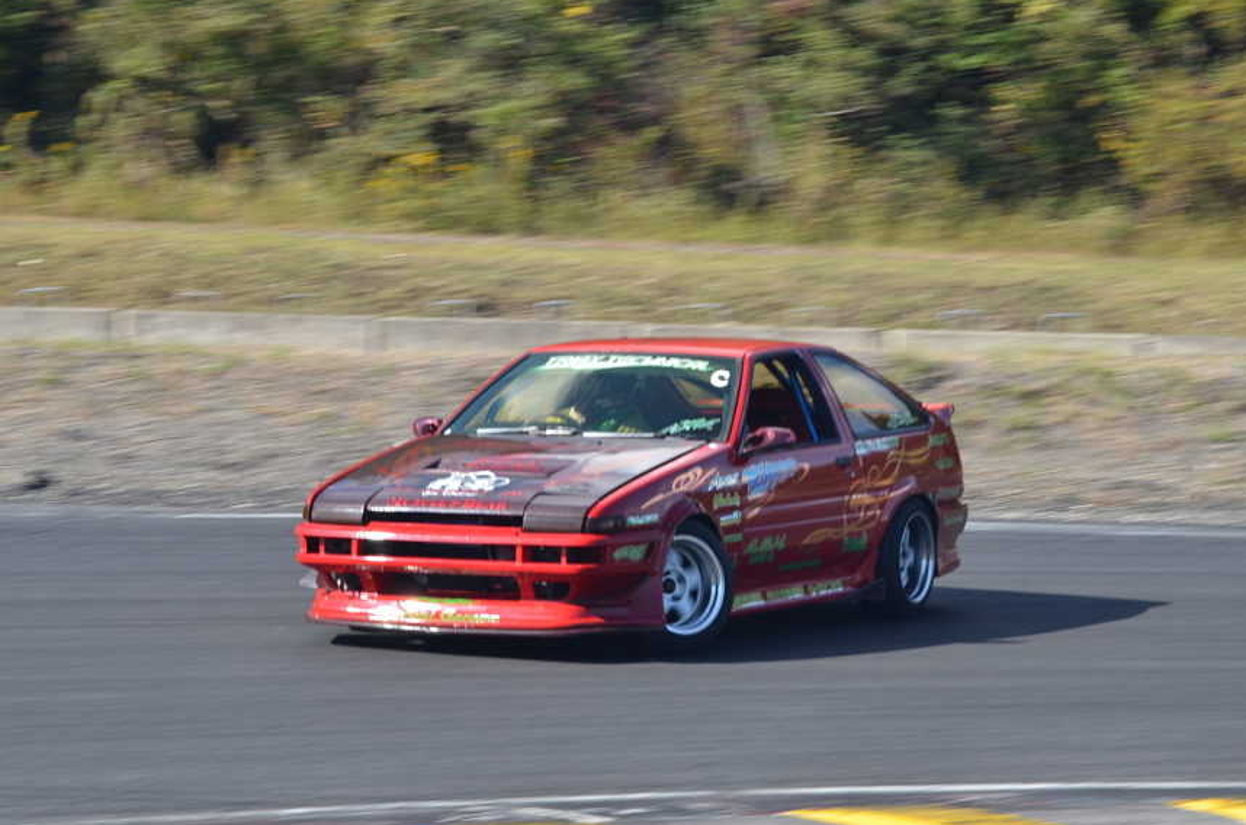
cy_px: 395
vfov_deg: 7.6
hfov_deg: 11.5
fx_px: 6182
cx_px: 558
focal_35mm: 179
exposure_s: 1/200
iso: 200
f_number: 11
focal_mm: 100
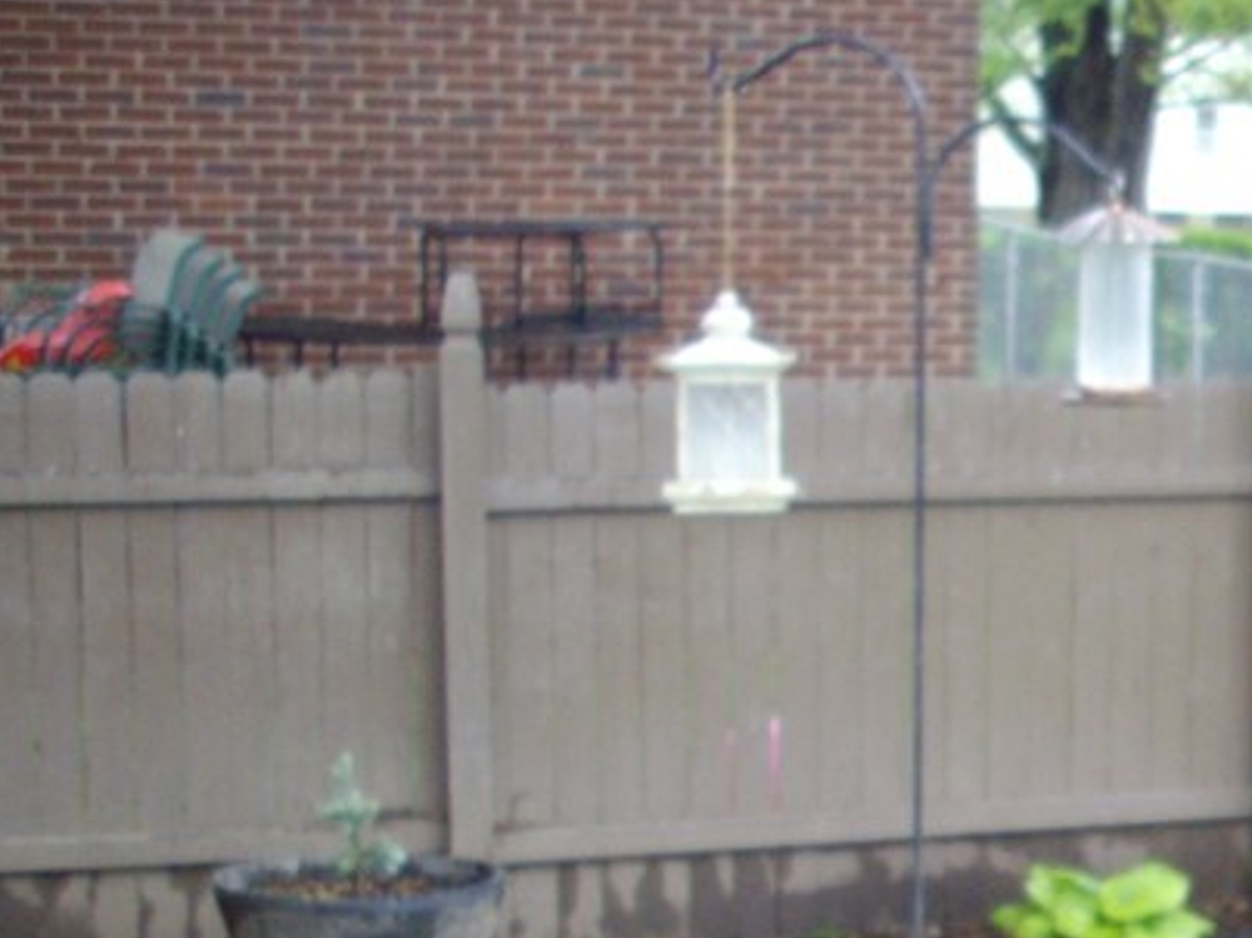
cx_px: 1491
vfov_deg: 15.6
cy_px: 820
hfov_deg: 19.7
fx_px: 3399
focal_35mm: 94
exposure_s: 1/80
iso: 160
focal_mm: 6.2
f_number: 2.8
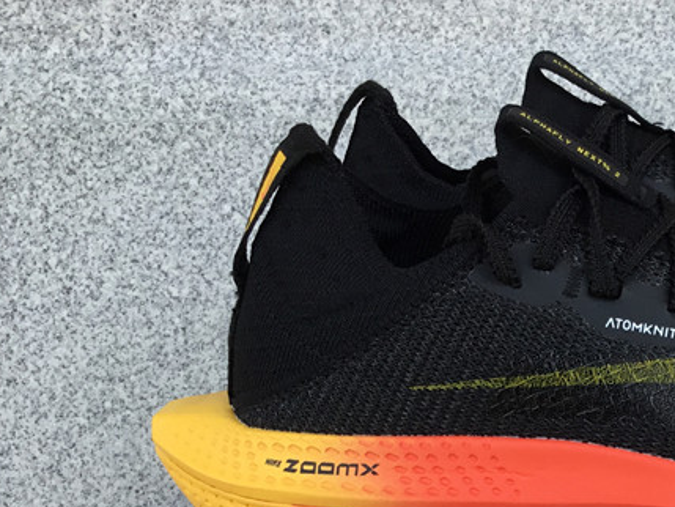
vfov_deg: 21.7
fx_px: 1268
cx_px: 647
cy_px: 519
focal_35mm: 65
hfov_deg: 28.3
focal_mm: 3.3
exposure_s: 1/144
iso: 25
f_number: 2.4
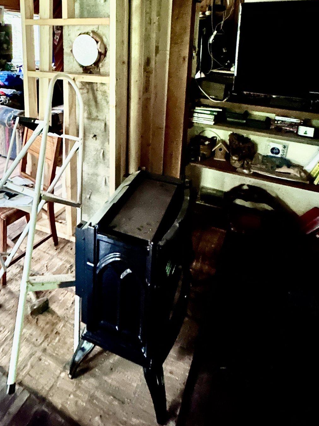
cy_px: 88
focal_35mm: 24
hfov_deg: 56.2
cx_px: 121
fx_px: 295
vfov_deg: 65.4
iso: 1600
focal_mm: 2.22
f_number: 2.2
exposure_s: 1/8
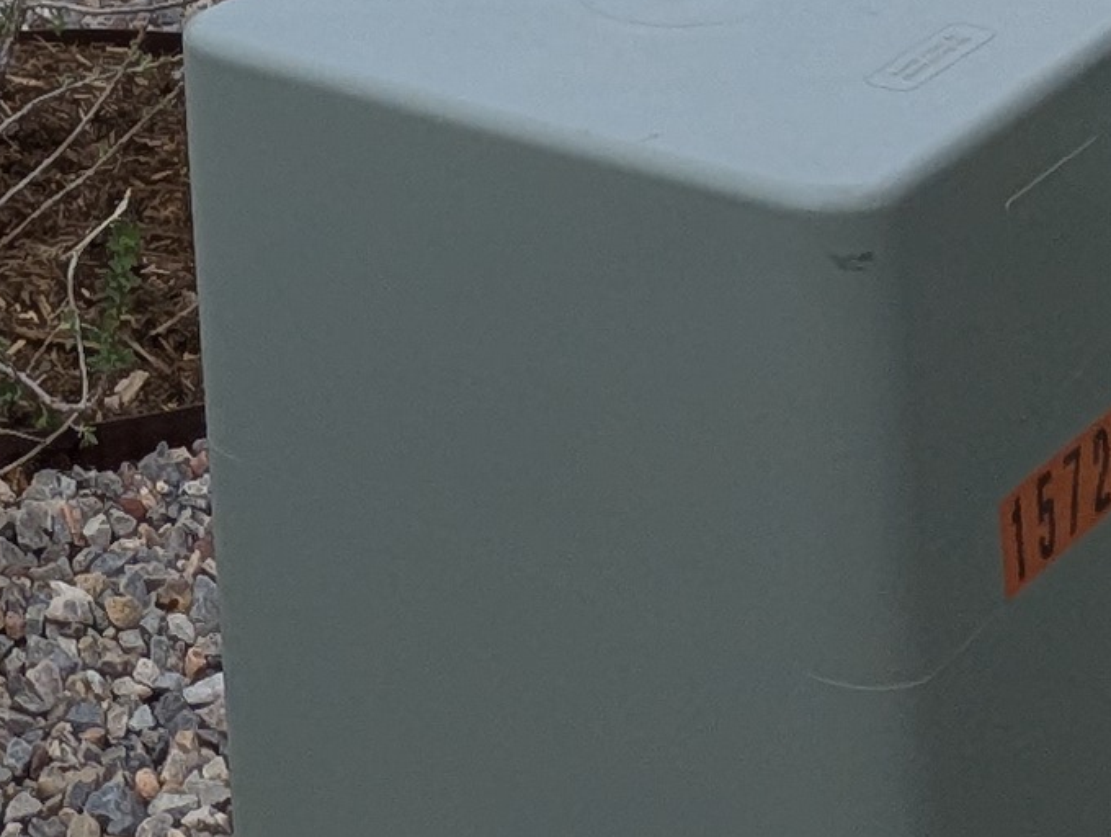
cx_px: -536
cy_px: -1005
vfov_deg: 12.8
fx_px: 3085
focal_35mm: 96
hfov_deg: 18.2
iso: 54
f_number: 2.2
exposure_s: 1/1431
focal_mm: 2.35
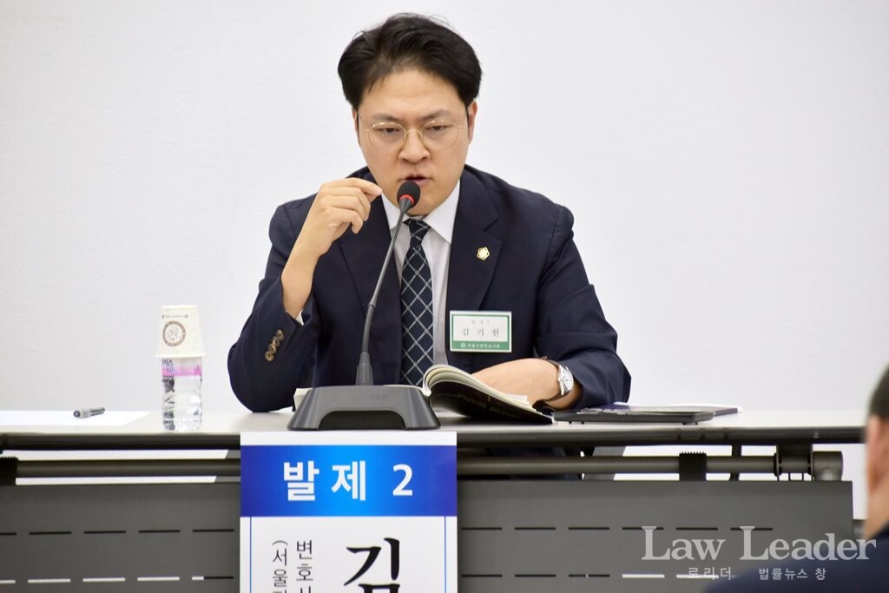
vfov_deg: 5.4
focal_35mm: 255
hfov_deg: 8.1
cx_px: 444
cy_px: 296
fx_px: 6298
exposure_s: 1/125
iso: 500
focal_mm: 170
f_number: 6
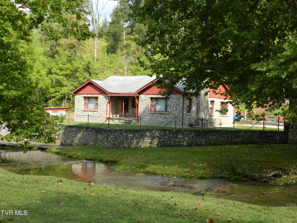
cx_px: 148
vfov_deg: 31.5
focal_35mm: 46
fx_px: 395
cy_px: 112
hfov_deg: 41.2
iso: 160
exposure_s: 1/320
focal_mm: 8.1
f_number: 4.5
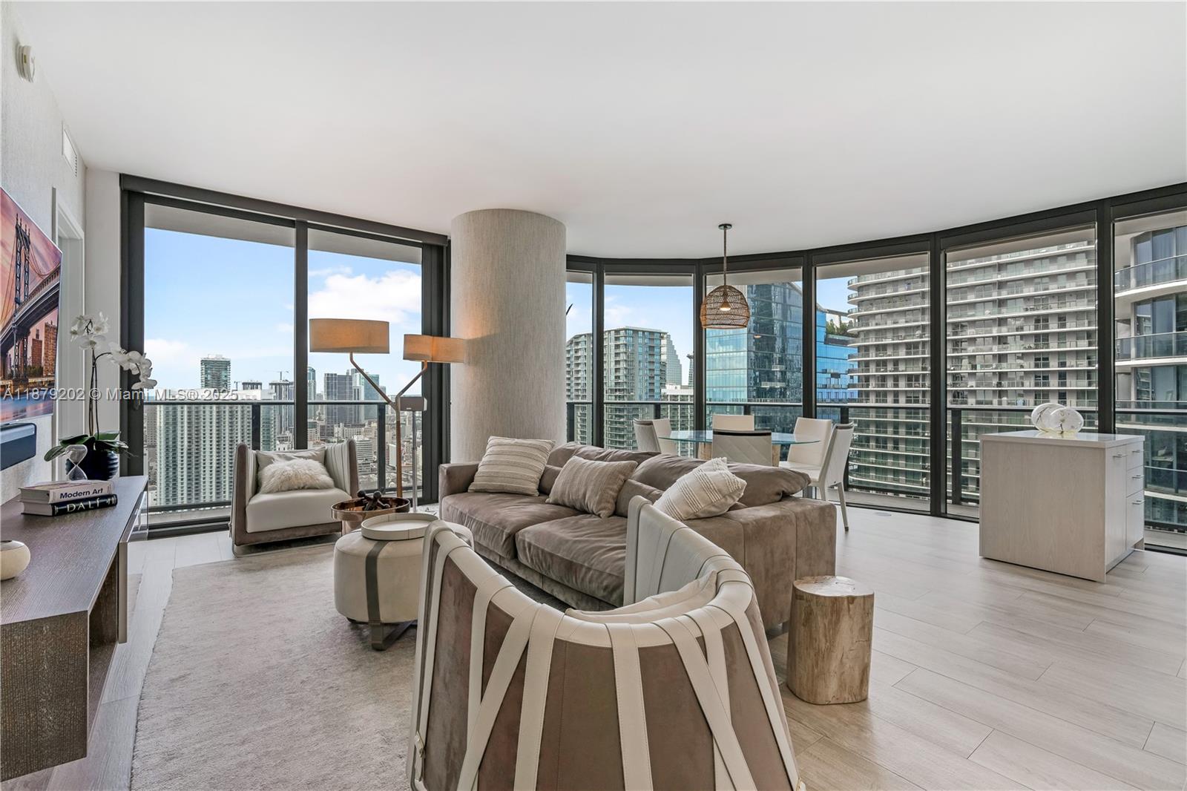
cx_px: 594
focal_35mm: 16
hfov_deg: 96.7
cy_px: 396
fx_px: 527
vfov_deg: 73.7
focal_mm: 16
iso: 125
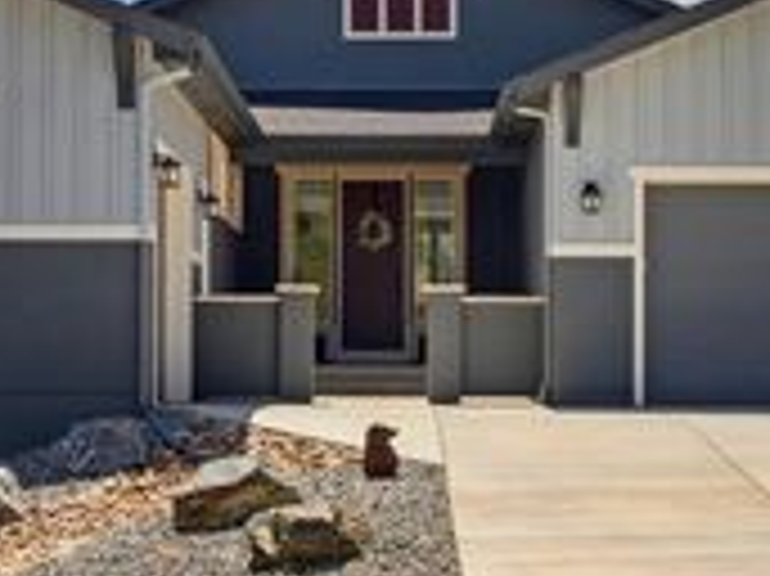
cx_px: 392
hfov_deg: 21.8
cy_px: 137
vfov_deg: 16.3
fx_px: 2001
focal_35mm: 90
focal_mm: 32
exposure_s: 1/1000
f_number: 9
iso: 500
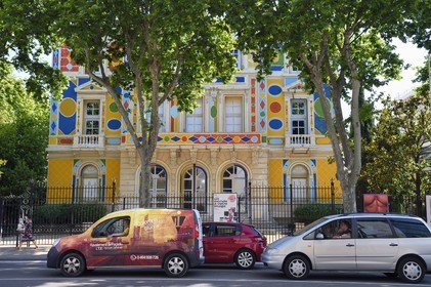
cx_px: 216
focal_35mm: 44
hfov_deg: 44.5
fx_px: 526
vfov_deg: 30.5
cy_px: 144
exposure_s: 1/250
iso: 200
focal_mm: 44
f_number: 6.3
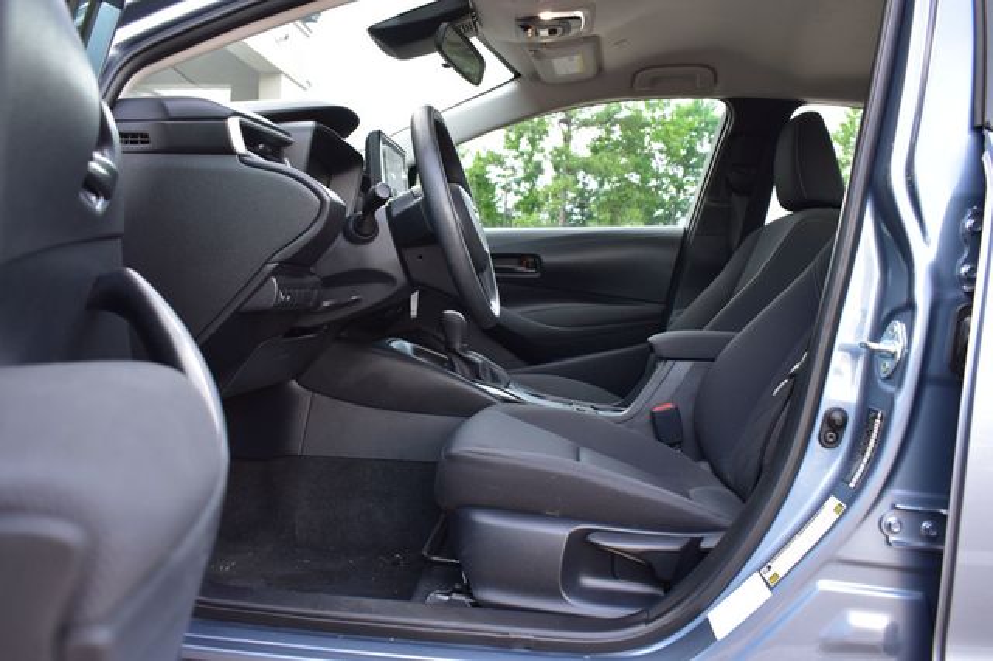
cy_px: 330
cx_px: 496
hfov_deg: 62.0
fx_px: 827
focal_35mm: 30
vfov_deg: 43.6
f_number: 6.3
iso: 450
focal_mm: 20
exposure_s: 1/15
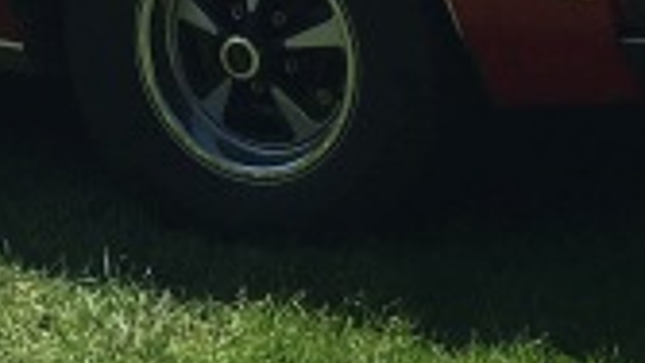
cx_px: 610
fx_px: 3233
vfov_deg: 6.1
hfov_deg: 11.3
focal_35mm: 189
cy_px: -606
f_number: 2.2
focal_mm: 4.15
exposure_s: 1/1508
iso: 25
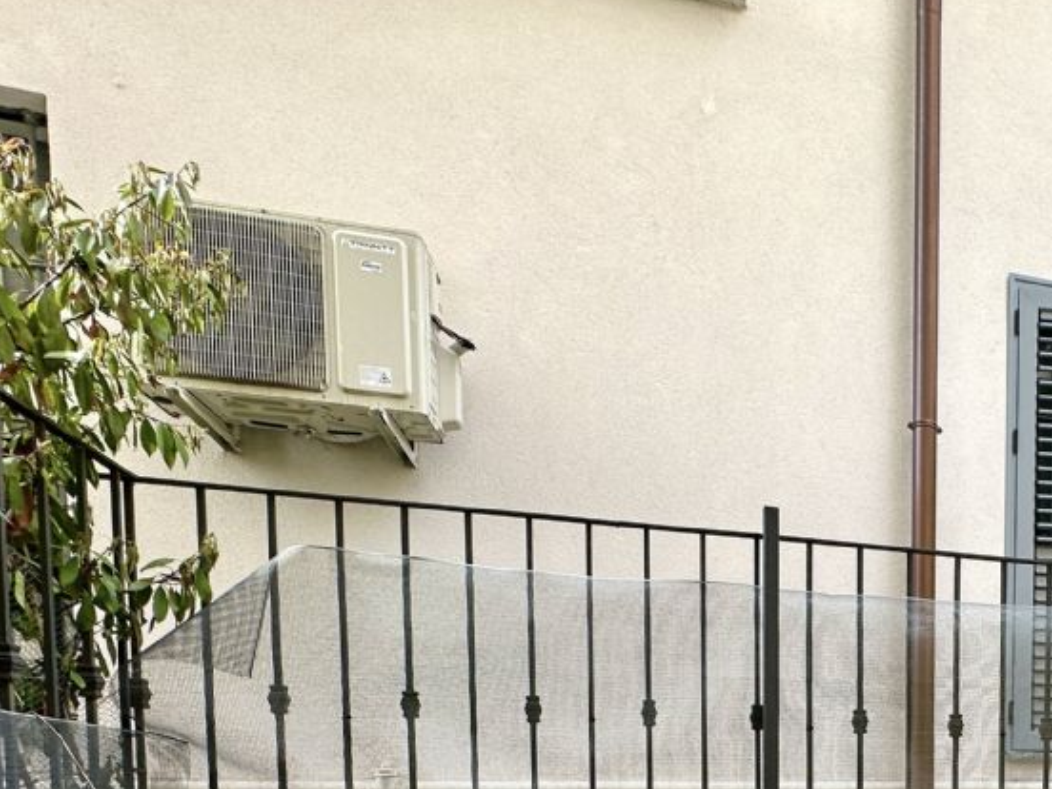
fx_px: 1003
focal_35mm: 33
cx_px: 962
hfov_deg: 48.9
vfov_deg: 36.2
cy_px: 874
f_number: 2.2
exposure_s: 1/185
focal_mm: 2.22
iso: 40
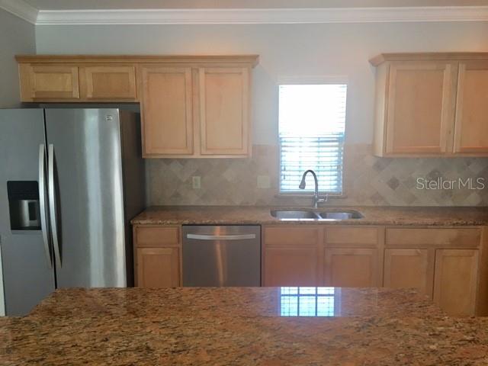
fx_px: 409
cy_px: 183
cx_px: 244
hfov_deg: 61.7
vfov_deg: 48.2
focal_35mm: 29
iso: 32
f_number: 2.2
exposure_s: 1/30
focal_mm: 4.15
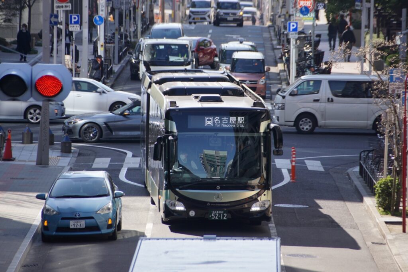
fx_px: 3912
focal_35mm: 345
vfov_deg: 4.0
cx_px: 204
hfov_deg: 6.0
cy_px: 136
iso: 200
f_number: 6.3
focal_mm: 230
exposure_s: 1/400
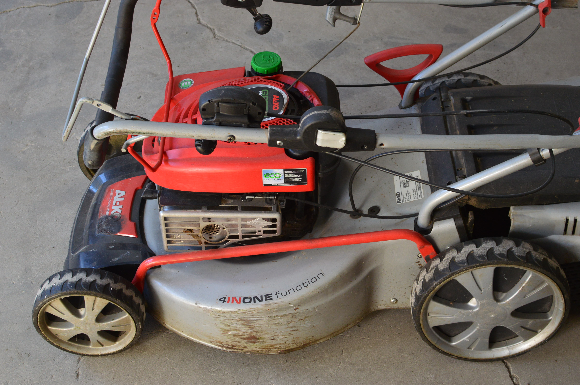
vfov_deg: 25.7
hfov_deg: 37.9
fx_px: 845
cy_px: 192
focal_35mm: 52
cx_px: 290
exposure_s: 1/60
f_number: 8
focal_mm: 35
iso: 560
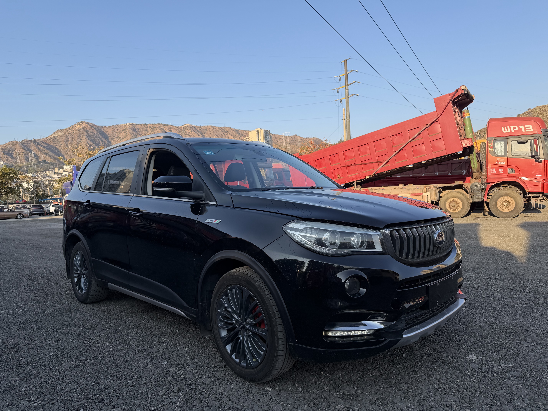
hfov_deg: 71.6
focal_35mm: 24
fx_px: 380
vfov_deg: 56.8
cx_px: 274
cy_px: 206
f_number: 1.78
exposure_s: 1/1901
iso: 80
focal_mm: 6.76
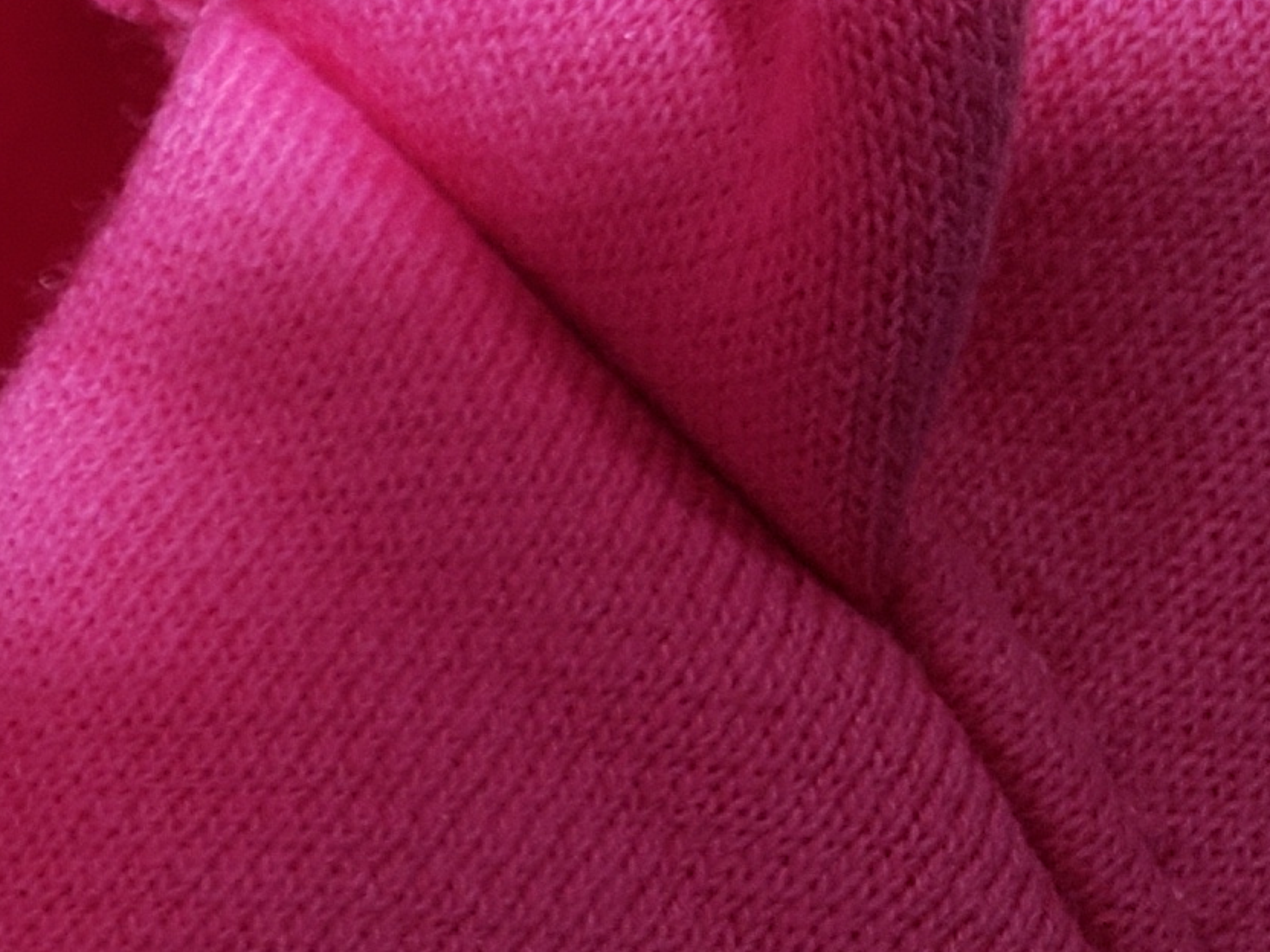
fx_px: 4623
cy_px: 307
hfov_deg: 12.4
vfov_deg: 11.7
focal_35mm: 126
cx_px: -1749
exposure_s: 1/50
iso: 64
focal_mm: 4.3
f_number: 1.5
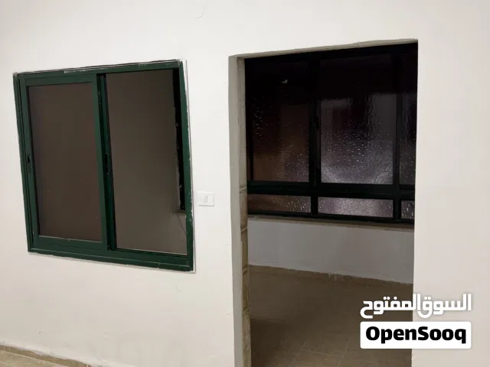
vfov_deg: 56.8
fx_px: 340
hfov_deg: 71.6
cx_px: 245
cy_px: 184
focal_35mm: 24
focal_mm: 6.76
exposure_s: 1/50
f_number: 1.78
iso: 200
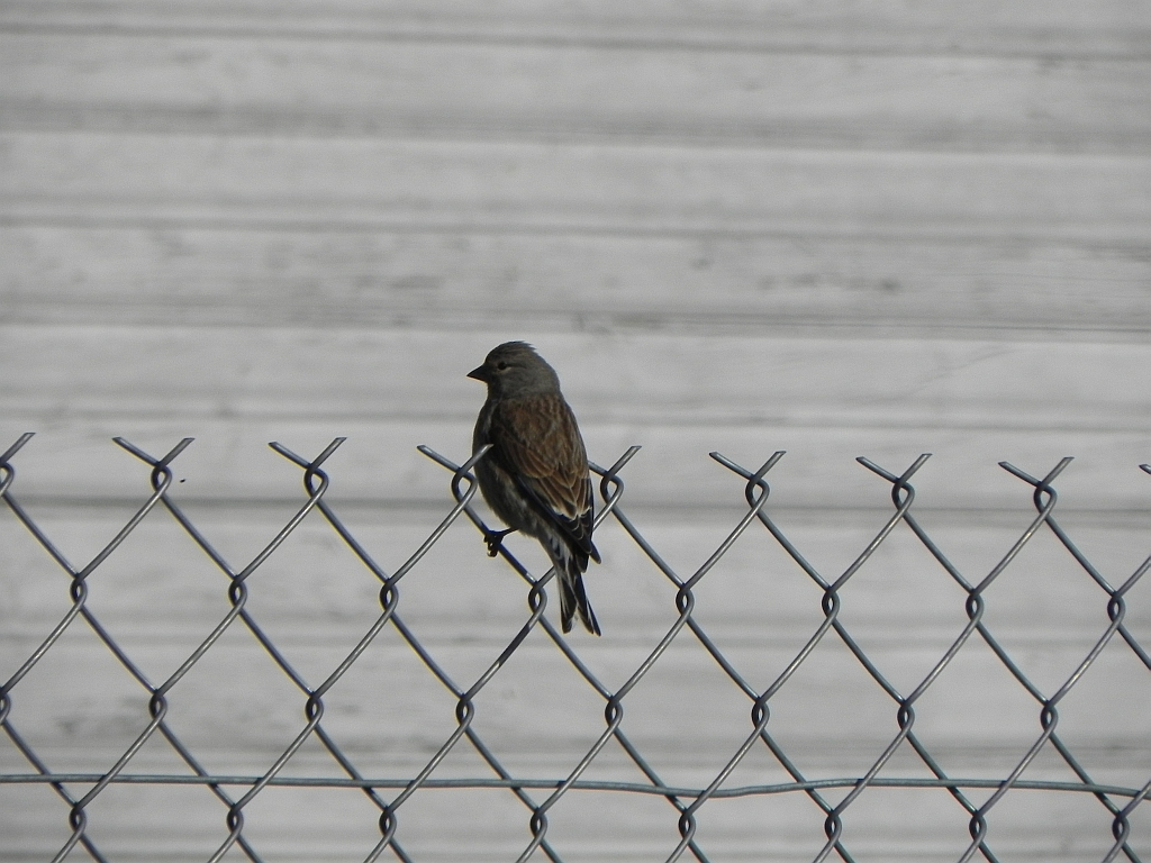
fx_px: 22544
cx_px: 576
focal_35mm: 678
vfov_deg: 2.2
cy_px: 432
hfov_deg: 2.9
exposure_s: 1/1078
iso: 160
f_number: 8
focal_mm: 120
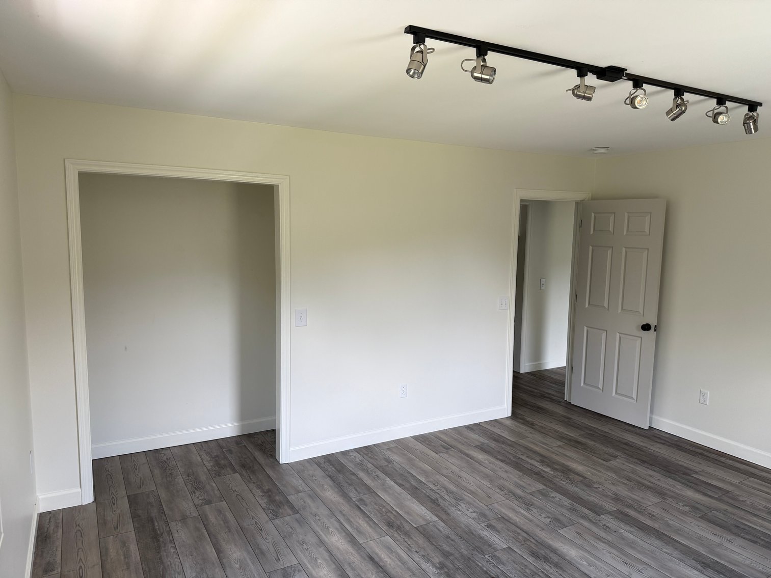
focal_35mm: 24
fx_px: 535
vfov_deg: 56.8
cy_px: 289
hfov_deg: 71.6
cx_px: 386
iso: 125
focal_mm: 6.76
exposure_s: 1/121
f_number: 1.78
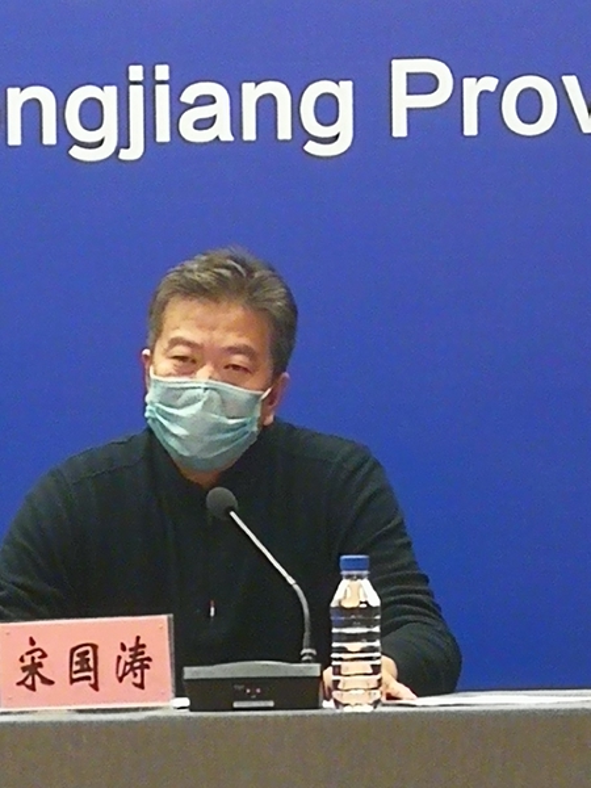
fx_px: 5554
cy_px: 394
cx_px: 296
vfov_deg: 8.1
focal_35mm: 244
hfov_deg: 6.1
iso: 200
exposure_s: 1/33.3
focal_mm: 3.95
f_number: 2.2
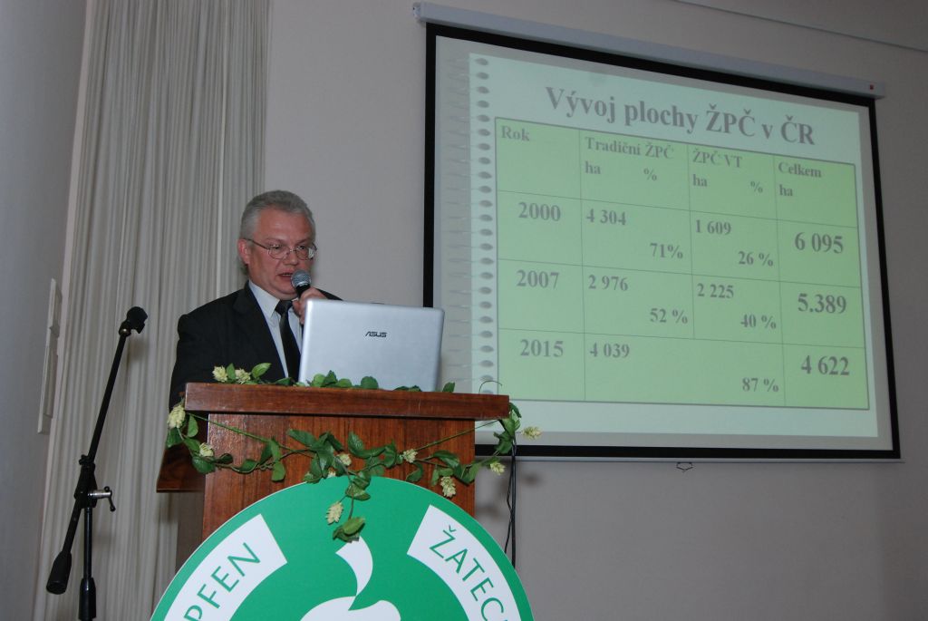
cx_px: 464
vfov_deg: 37.0
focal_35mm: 36
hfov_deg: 53.1
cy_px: 310
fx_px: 929
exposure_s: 1/60
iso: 800
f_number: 7.1
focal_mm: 24
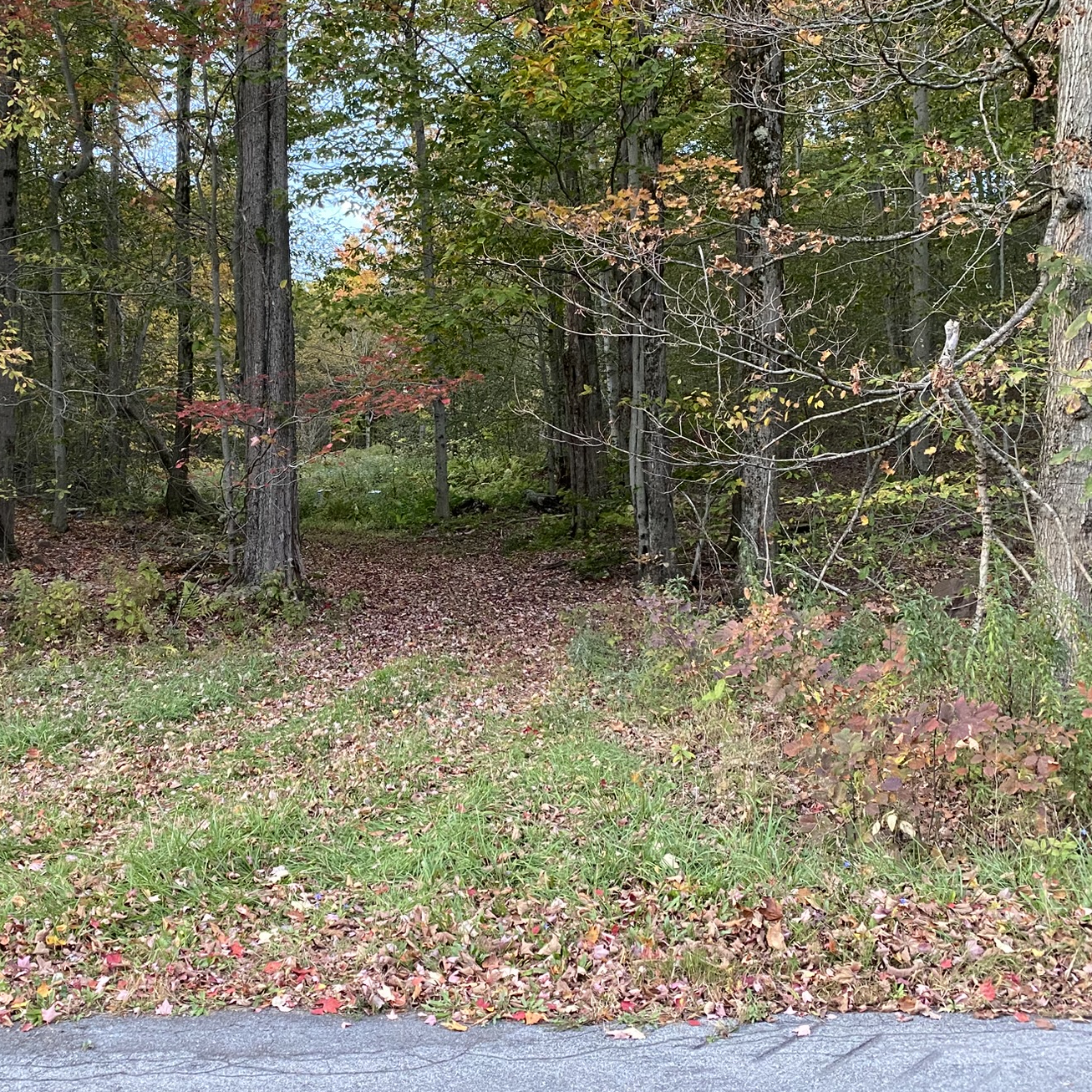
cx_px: 385
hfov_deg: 45.5
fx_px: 1285
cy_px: 468
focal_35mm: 36
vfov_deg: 45.9
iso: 400
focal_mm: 4.25
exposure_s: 1/60
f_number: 1.8
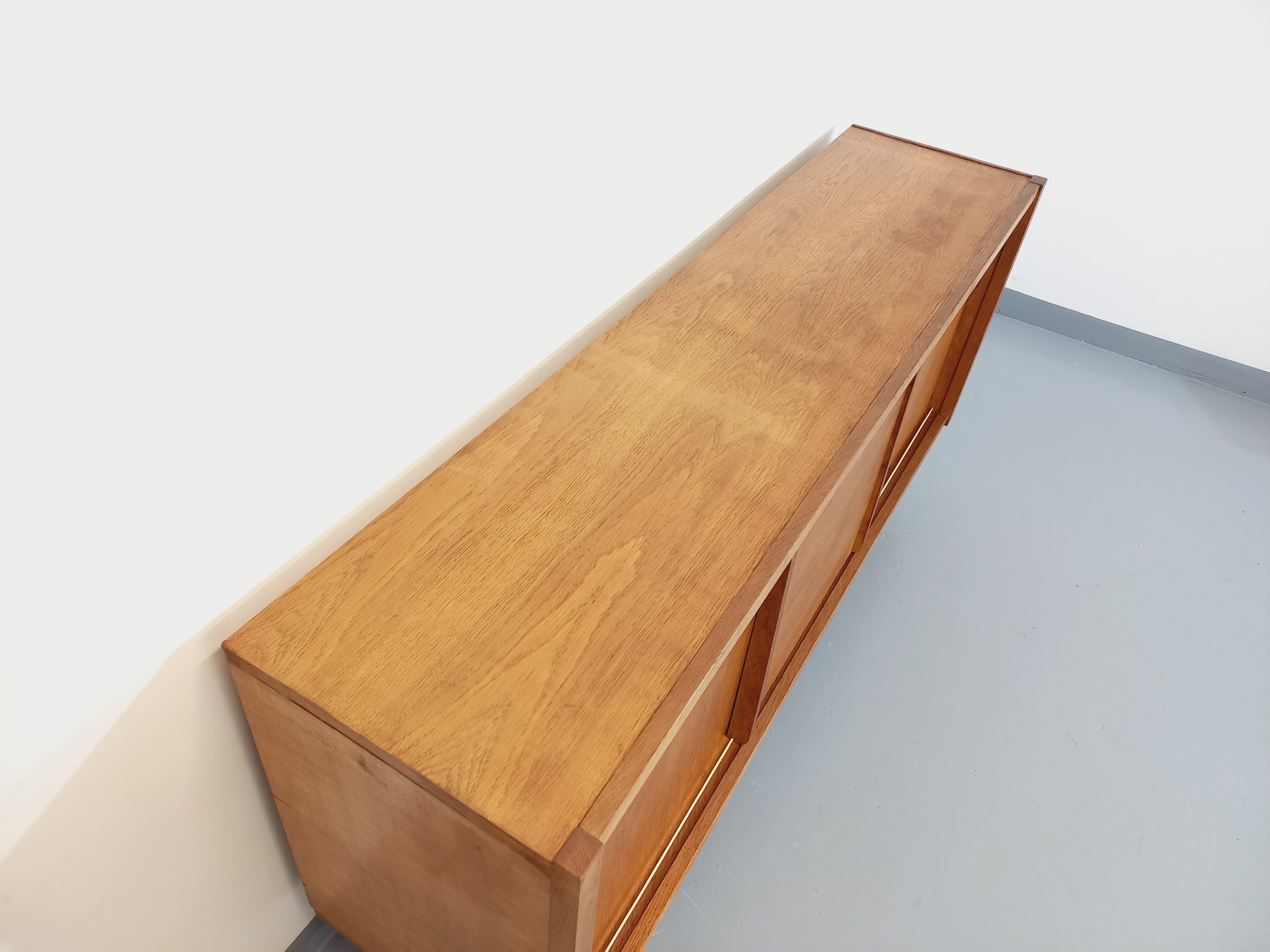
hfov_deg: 69.4
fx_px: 917
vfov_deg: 54.9
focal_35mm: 25
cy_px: 476
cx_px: 635
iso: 250
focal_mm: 4.65
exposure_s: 1/49
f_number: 1.8
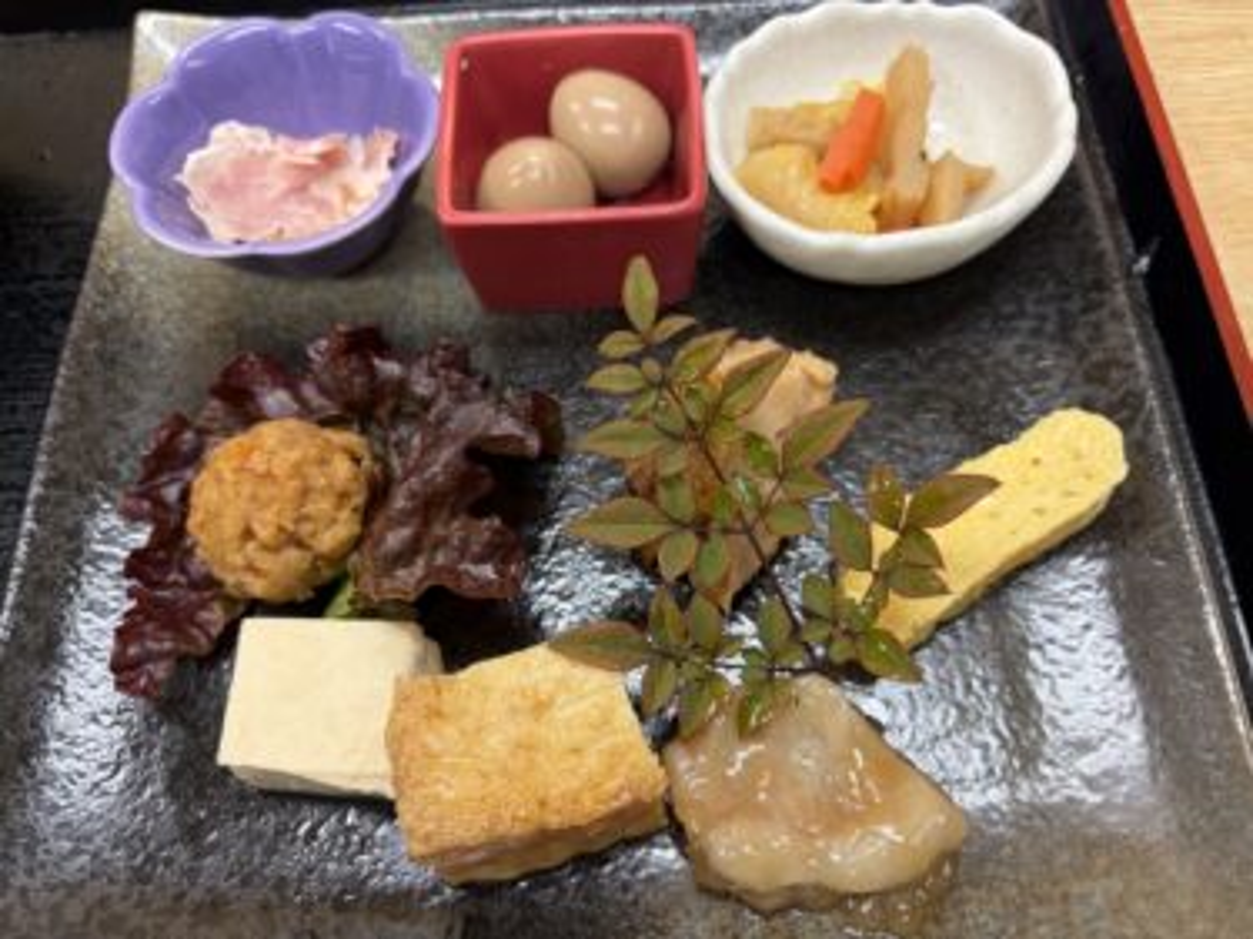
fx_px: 941
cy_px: 470
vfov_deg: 53.0
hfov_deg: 67.3
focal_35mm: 26
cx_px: 626
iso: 125
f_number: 1.6
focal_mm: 5.96
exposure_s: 1/67
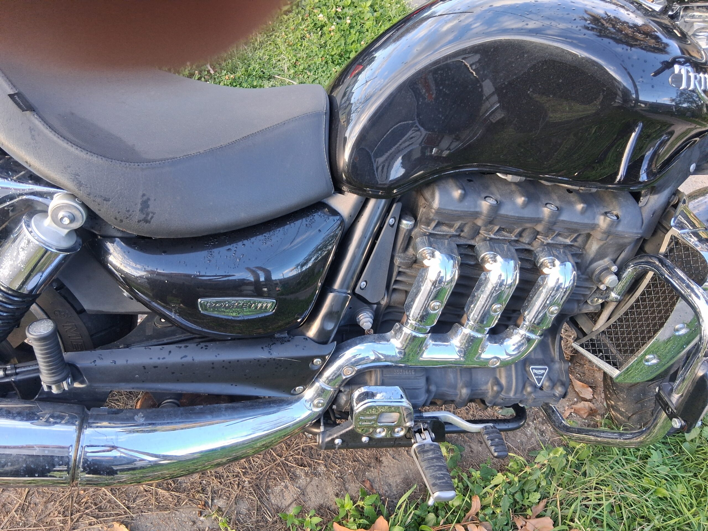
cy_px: 266
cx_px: 354
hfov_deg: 67.3
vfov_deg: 53.1
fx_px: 532
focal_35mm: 26
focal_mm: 3.98
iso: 80
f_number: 1.8
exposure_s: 1/100
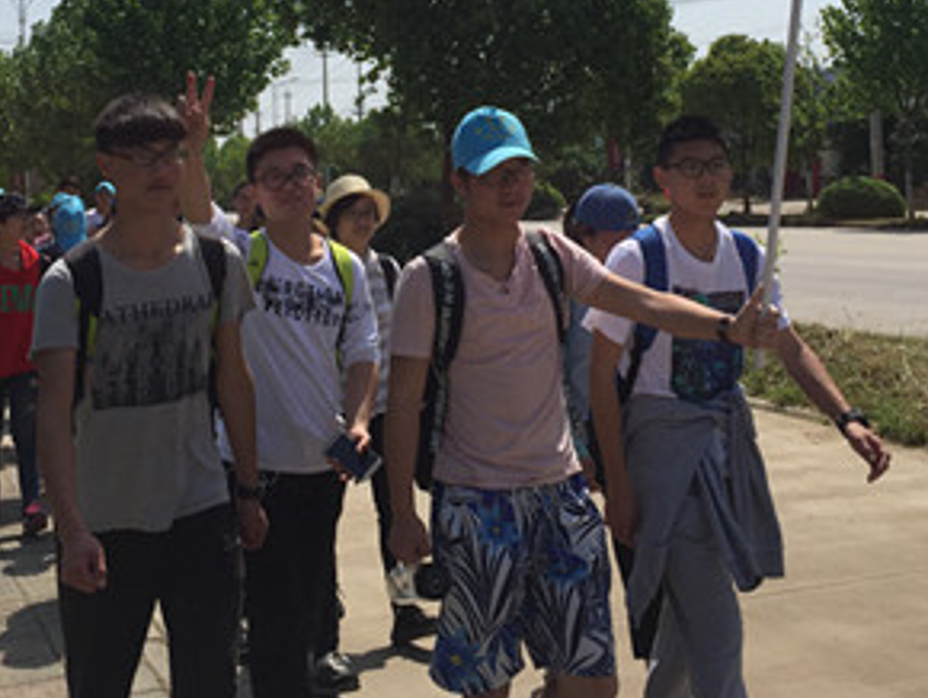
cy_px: 149
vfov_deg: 28.6
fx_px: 1342
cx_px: 435
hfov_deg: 38.1
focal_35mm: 50
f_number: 2.2
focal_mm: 4.15
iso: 32
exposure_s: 1/3968
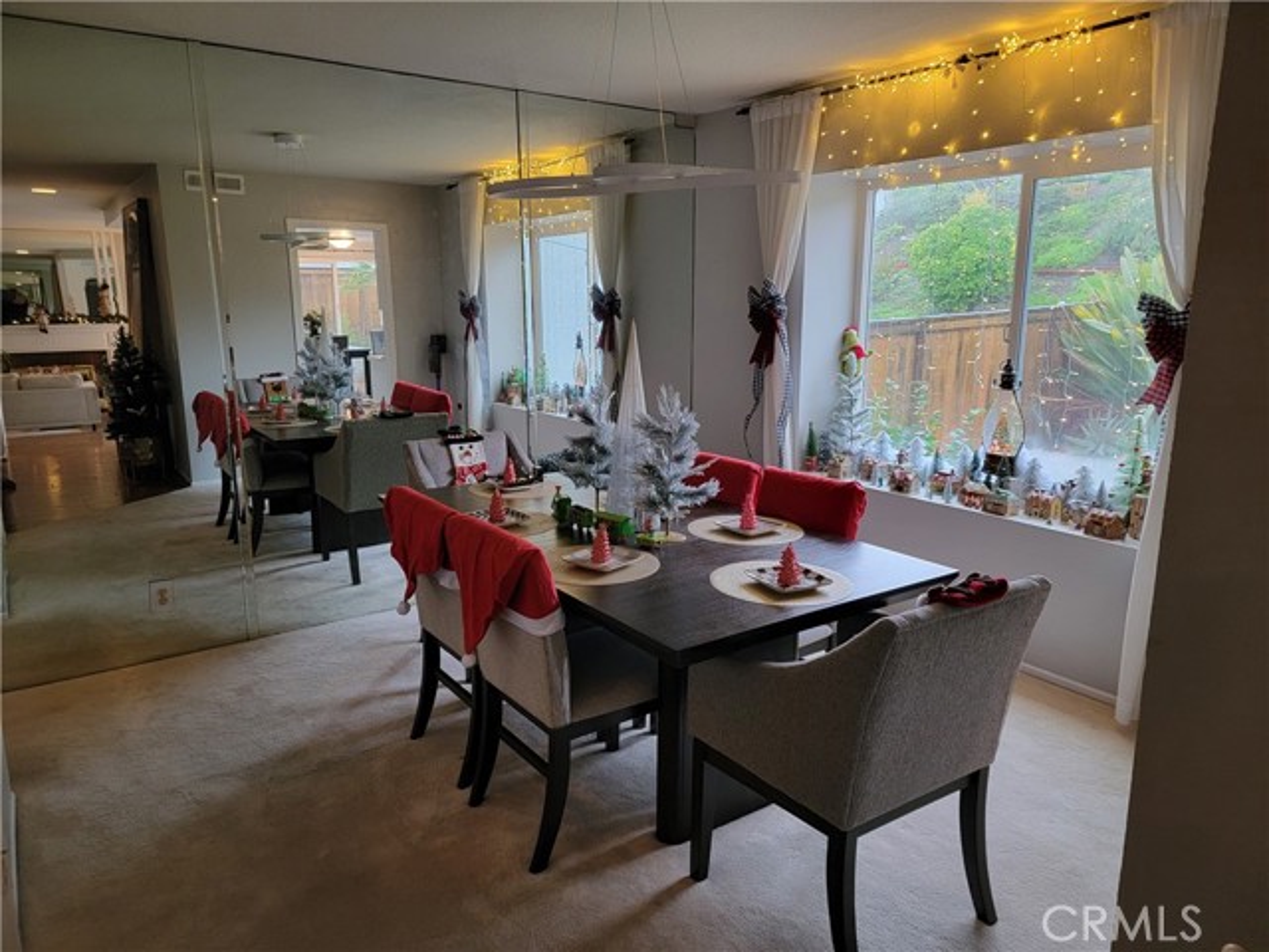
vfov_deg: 56.8
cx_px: 634
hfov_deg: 71.6
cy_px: 476
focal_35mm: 24
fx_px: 880
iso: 200
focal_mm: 6.7
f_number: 1.8
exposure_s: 1/40
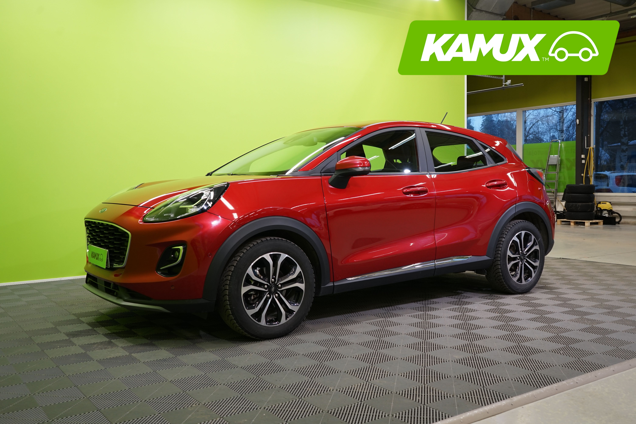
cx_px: 318
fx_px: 601
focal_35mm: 34
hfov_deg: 55.8
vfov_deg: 38.9
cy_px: 212
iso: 640
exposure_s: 1/30
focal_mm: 34
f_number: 5.6
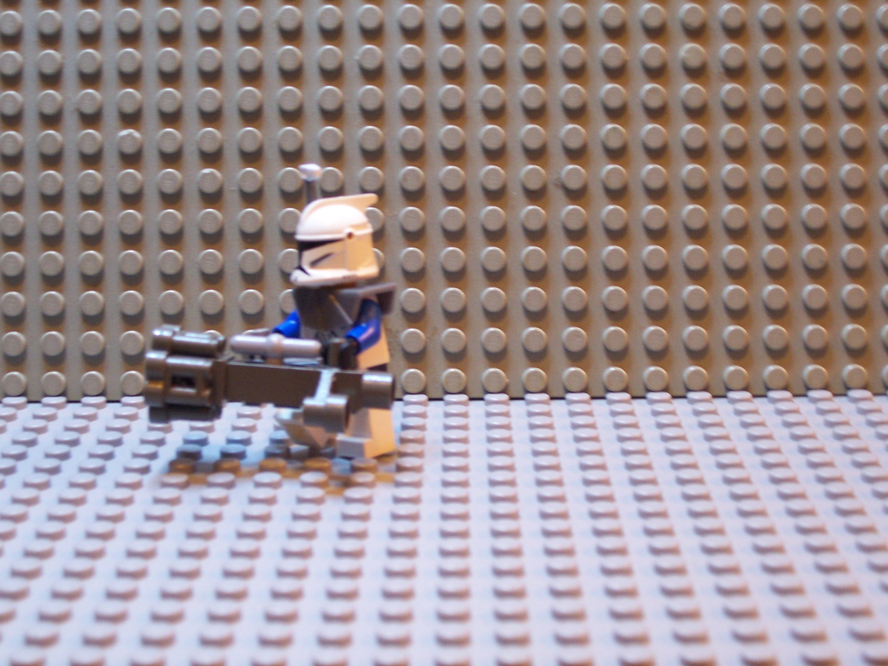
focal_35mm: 66
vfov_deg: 22.3
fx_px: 1693
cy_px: 333
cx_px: 444
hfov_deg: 29.4
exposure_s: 1/4
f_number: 4
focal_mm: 10.8
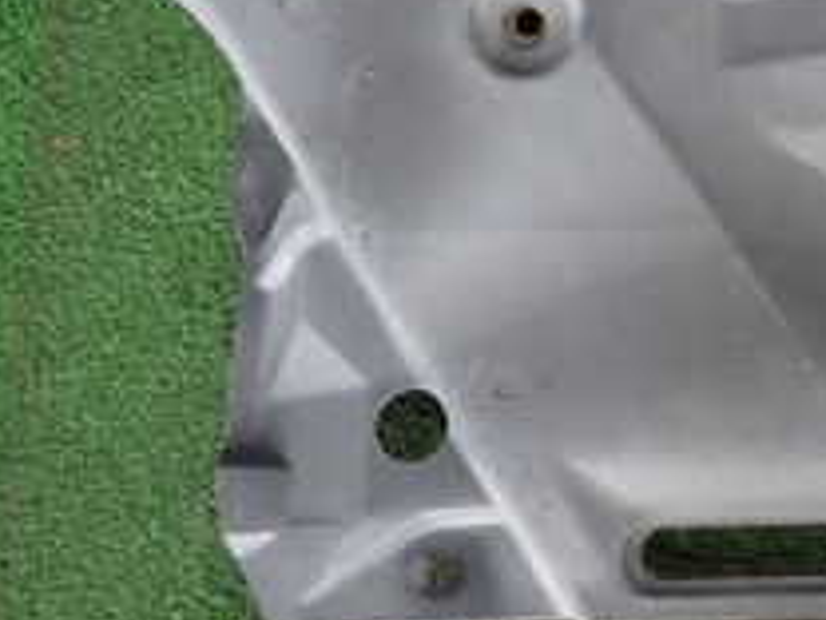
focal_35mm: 72
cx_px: 1025
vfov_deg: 19.6
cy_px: -52
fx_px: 1718
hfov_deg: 24.2
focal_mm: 4.5
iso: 100
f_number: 2
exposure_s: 1/60
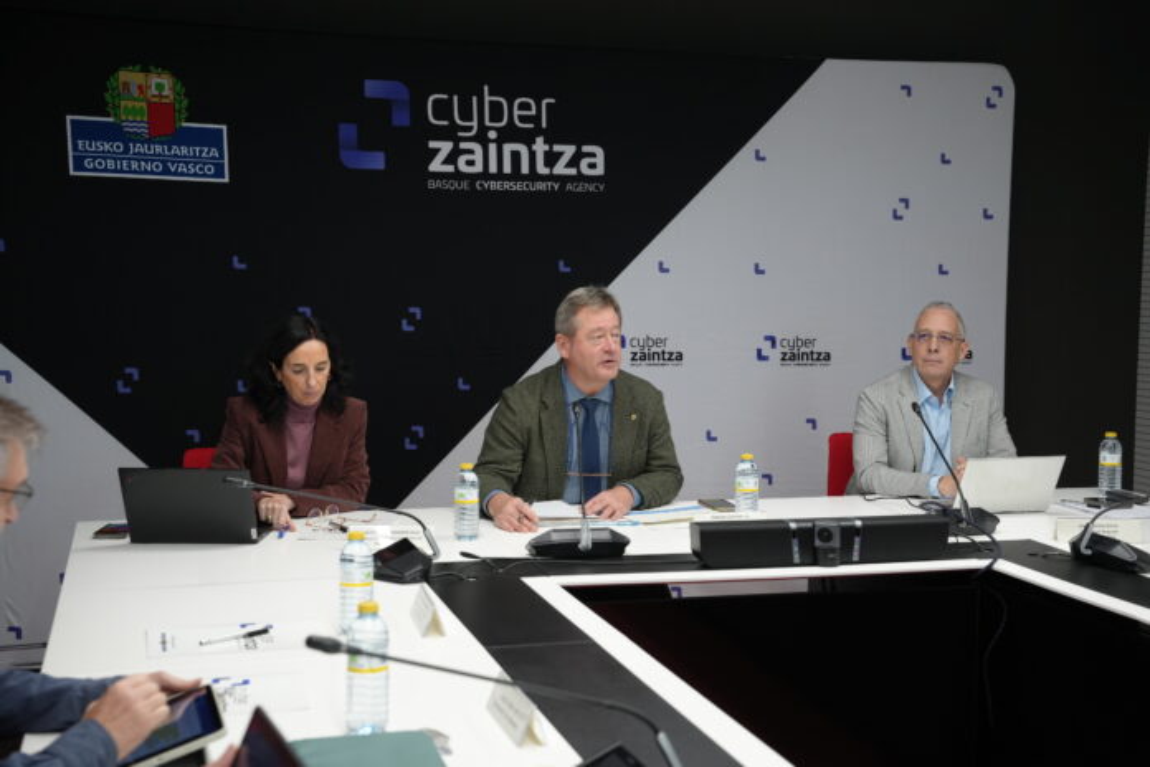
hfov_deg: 41.3
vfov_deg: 28.2
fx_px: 1527
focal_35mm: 48
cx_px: 575
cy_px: 384
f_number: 4
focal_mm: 47.8
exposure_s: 1/160
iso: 1000
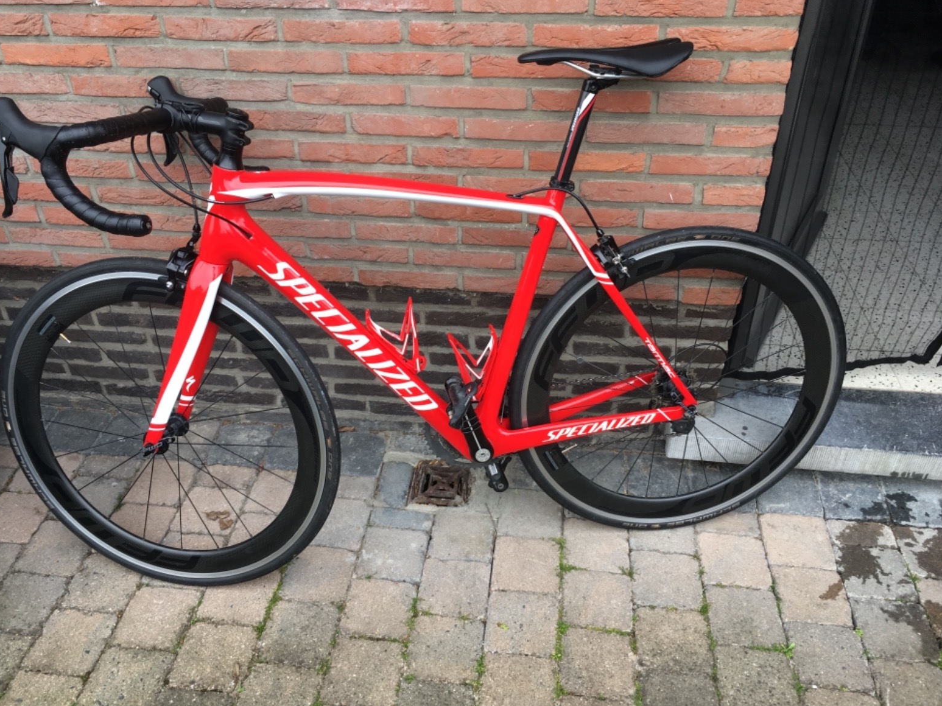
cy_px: 350
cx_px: 460
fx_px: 816
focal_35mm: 30
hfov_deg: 60.0
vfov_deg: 46.8
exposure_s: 1/116
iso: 25
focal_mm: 4.15
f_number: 2.2
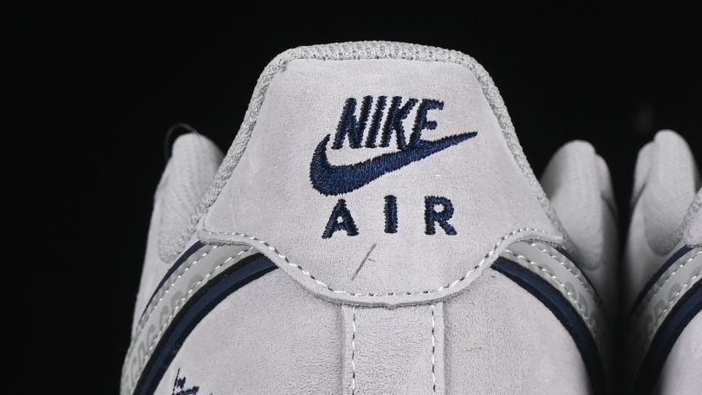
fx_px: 5027
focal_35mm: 270
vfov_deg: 4.5
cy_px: 252
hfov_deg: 8.0
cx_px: 605
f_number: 8
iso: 160
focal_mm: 50
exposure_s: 1/80
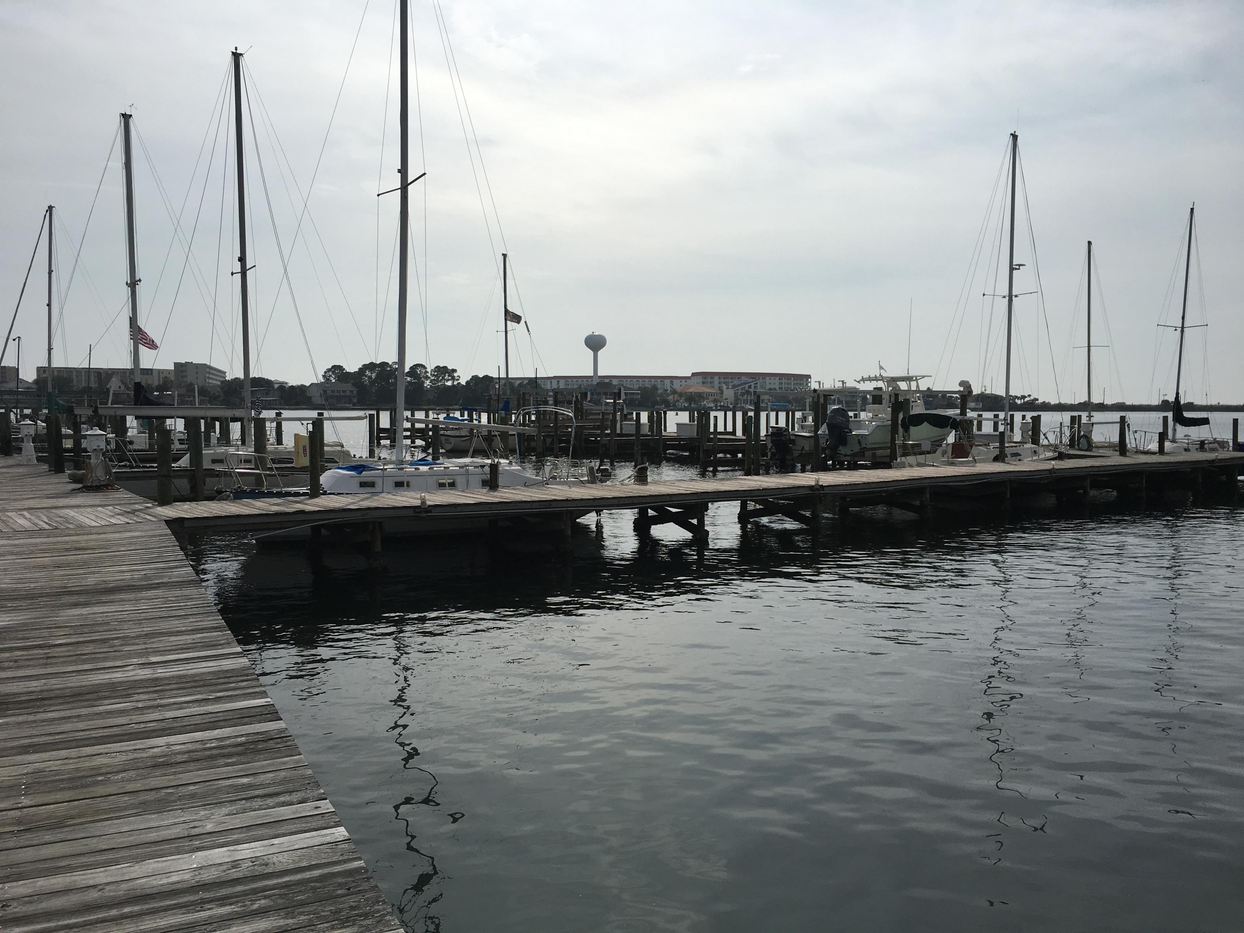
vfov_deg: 48.2
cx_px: 622
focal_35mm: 29
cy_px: 466
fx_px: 1042
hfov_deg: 61.7
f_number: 2.2
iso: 25
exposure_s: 1/6410
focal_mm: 4.15
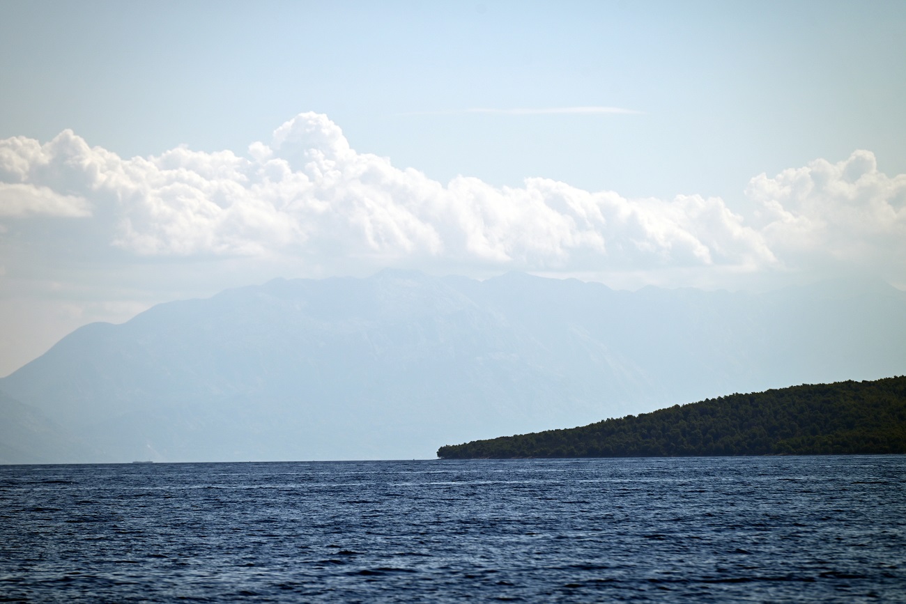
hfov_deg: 7.9
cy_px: 302
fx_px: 6544
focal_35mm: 260
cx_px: 453
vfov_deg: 5.3
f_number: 7.1
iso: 100
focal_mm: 260
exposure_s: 1/1600
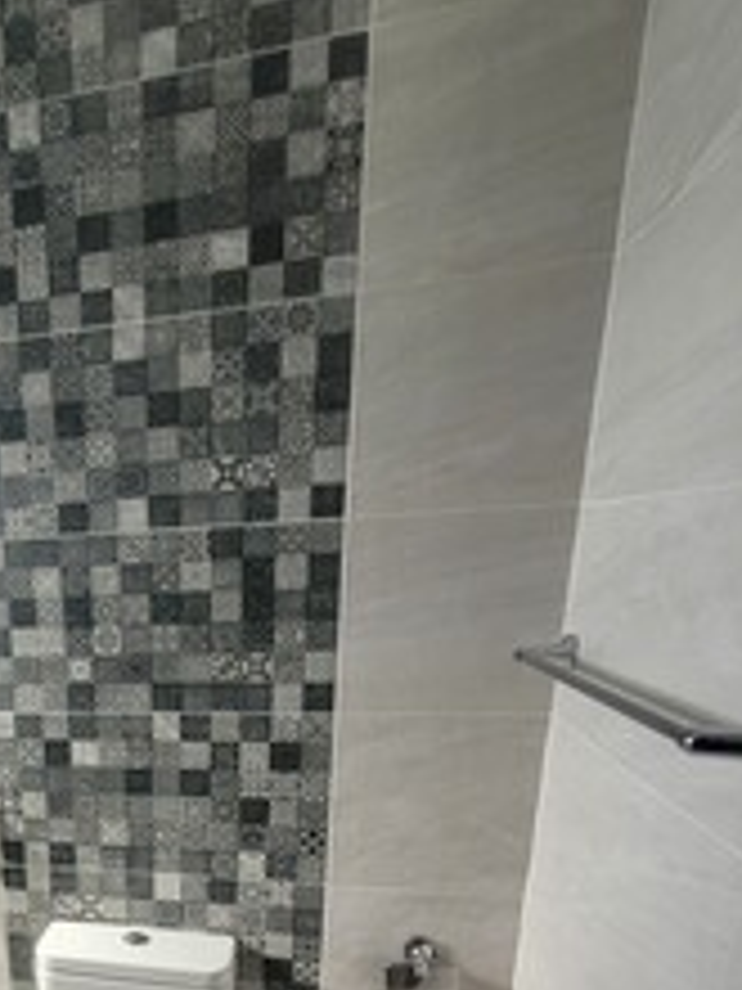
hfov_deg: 45.9
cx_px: 61
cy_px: 803
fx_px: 772
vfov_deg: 59.7
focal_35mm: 27
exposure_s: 1/60
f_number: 2.2
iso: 64
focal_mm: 1.74
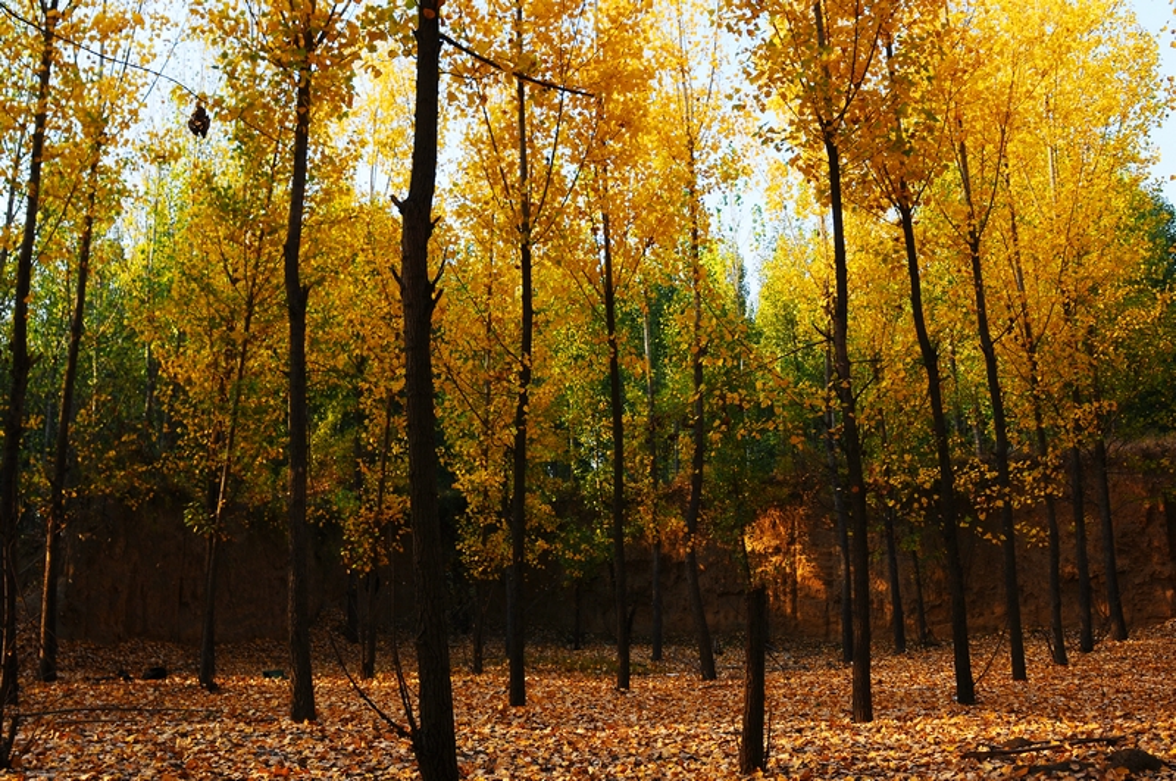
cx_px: 588
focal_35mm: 36
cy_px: 390
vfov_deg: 36.8
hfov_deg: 53.2
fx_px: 1174
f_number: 5.6
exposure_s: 1/125
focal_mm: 24
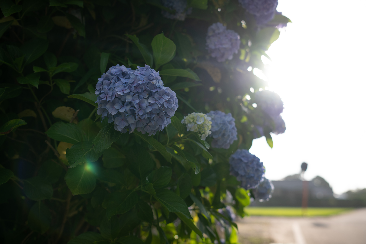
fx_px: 457
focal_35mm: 45
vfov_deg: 29.9
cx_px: 183
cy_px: 122
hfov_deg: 43.6
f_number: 2.8
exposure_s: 1/640
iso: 64
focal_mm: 45
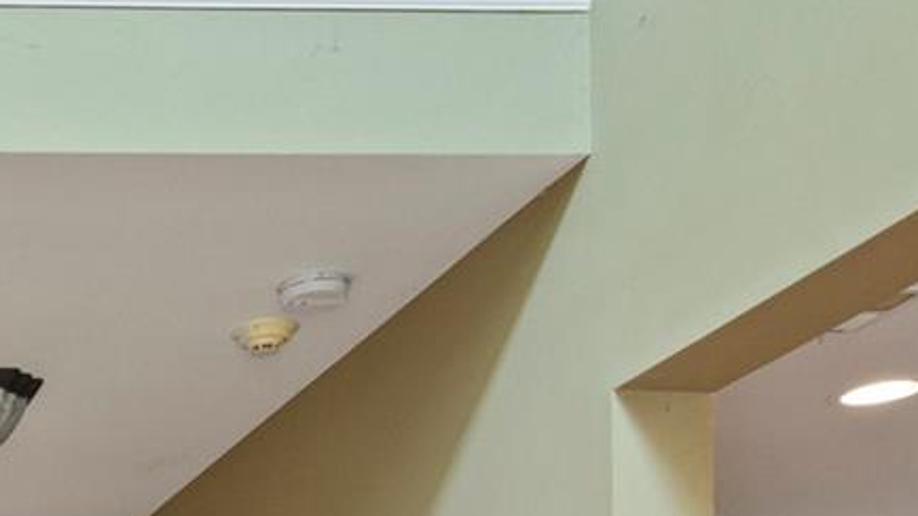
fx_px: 1923
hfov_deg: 22.2
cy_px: 1162
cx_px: -461
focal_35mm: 79
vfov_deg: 12.6
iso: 800
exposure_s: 1/10
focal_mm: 16
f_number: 5.6
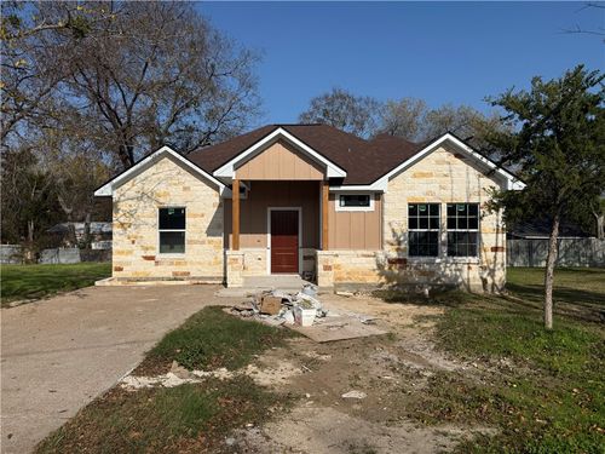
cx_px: 302
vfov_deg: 56.8
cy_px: 227
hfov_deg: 71.6
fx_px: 419
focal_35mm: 24
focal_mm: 6.76
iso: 80
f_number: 1.78
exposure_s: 1/9091
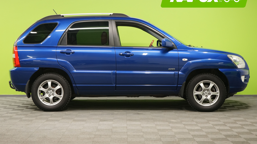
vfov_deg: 18.5
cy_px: 63
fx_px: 443
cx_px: 128
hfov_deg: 32.4
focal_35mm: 65
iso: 1600
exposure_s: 1/50
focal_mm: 62
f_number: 5.6
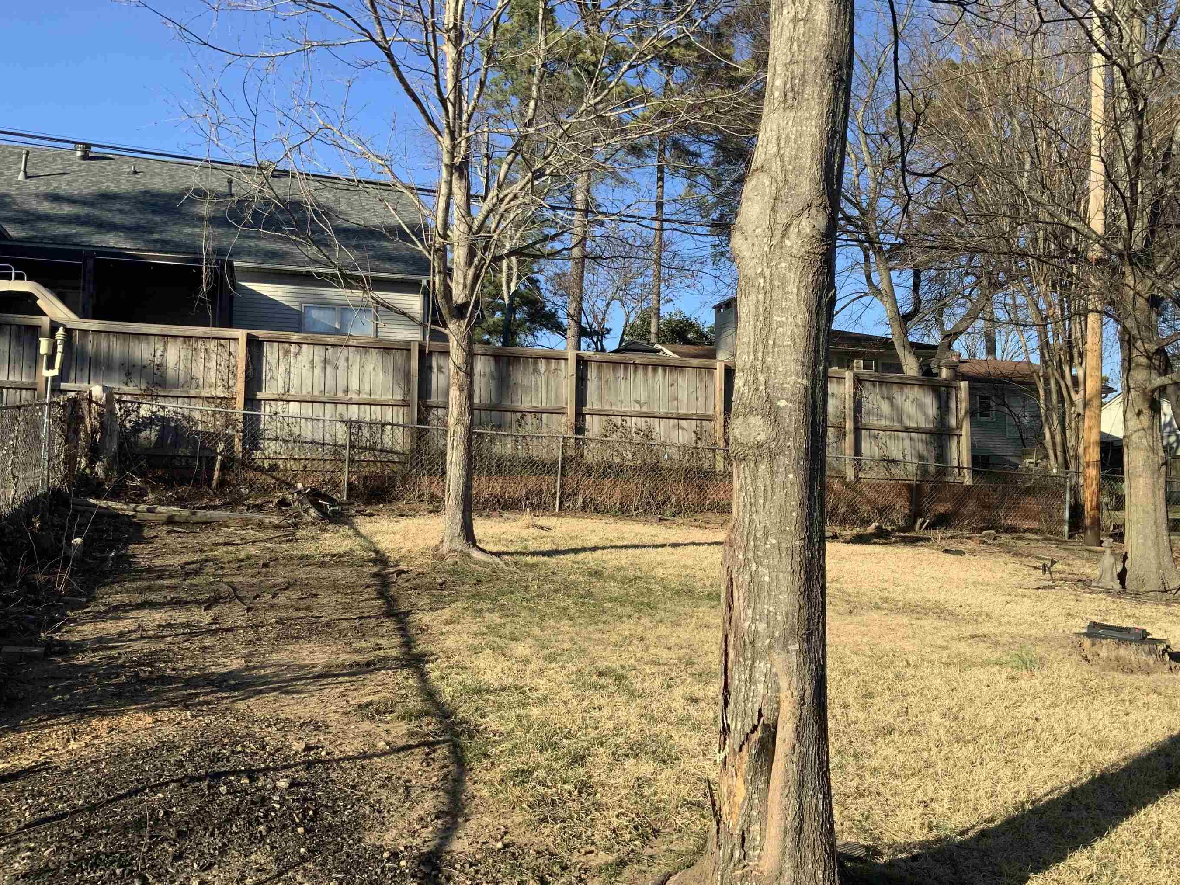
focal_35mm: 33
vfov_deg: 42.9
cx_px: 649
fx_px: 1125
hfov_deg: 55.3
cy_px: 406
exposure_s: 1/1144
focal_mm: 3
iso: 16
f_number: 1.8
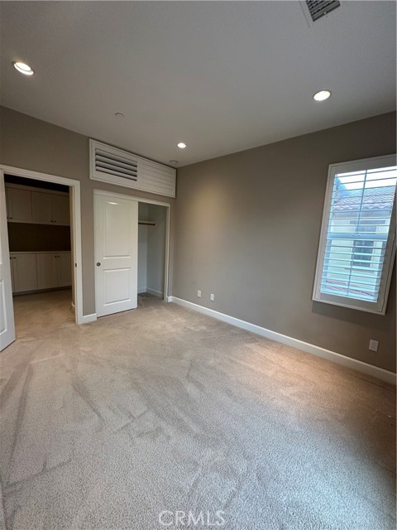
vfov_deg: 102.1
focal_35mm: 14
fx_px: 214
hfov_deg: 85.7
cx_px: 198
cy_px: 265
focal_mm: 2.22
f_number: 2.2
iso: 250
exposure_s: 1/120
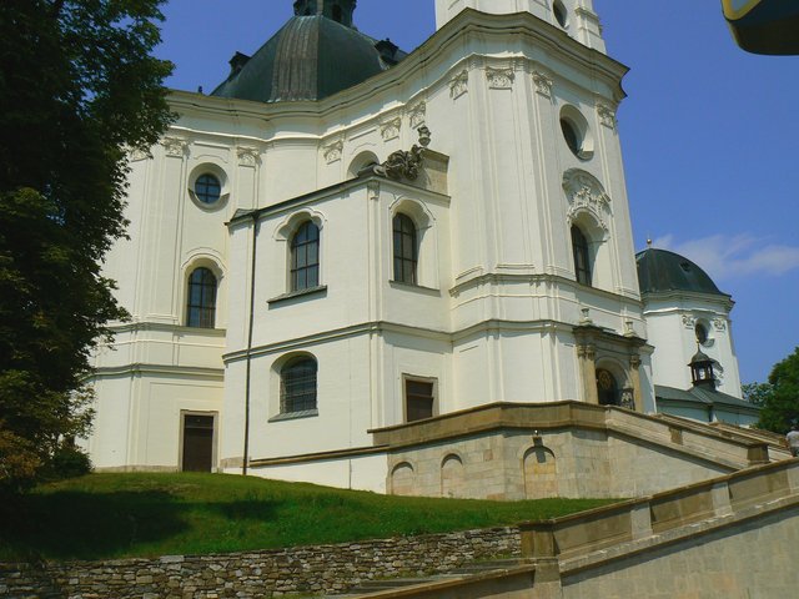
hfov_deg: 51.4
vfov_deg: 39.7
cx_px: 400
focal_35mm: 36
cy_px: 300
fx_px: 831
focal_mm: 6
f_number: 8
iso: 80
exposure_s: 1/640
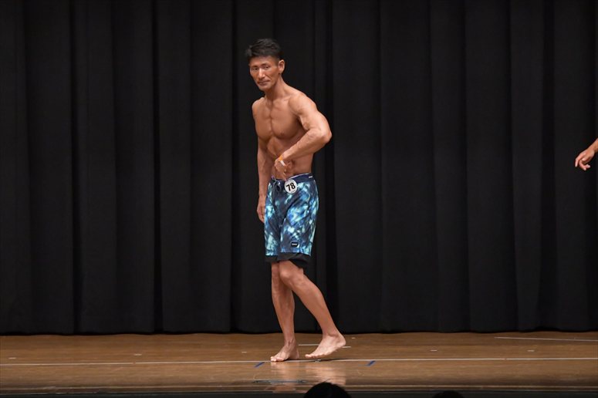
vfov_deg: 6.3
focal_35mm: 217
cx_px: 299
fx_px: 3603
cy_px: 199
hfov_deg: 9.5
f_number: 5.6
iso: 6400
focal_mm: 145
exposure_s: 1/400
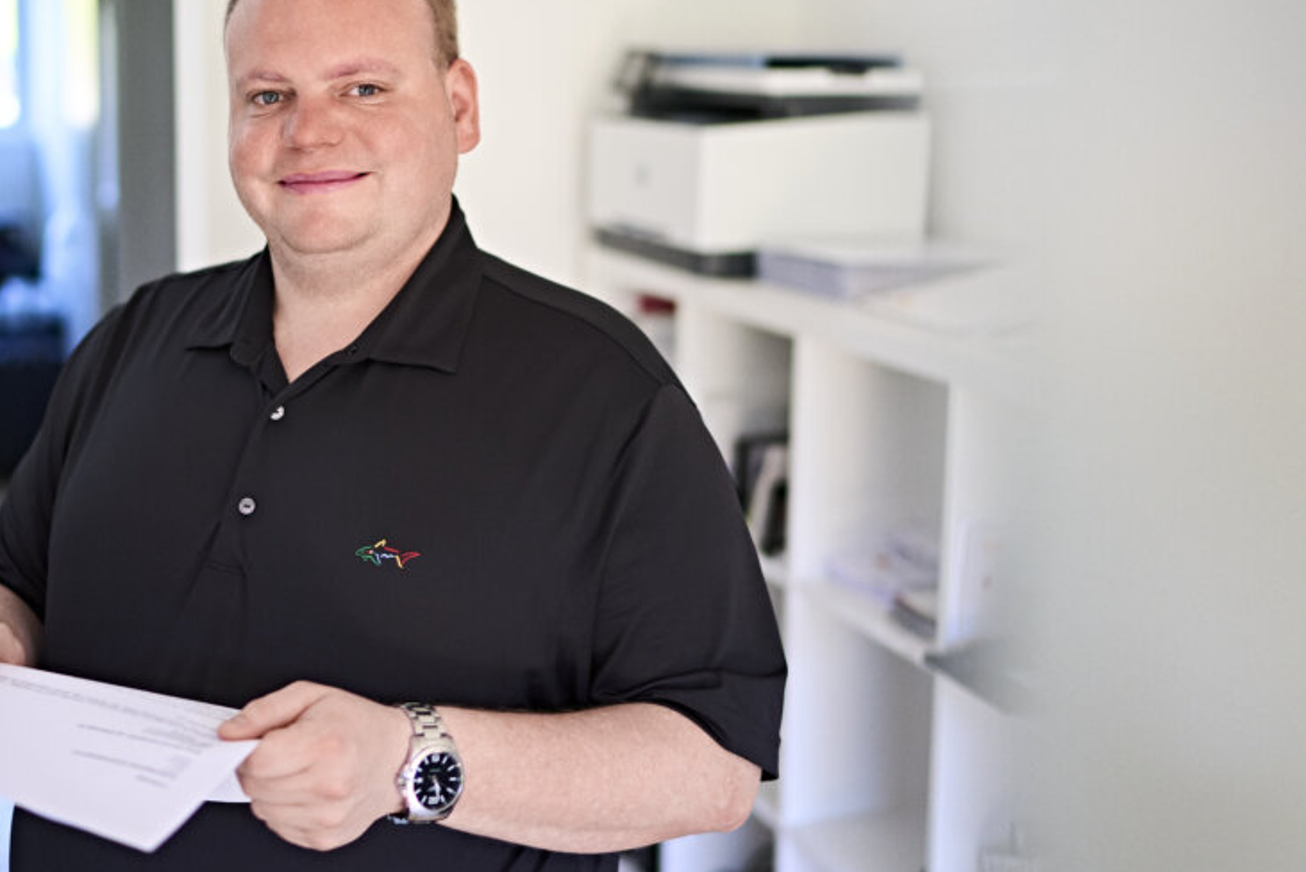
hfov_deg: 39.8
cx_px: 427
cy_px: 301
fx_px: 1778
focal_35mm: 49
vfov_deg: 27.4
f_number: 1.4
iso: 1000
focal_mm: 35
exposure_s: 1/1600
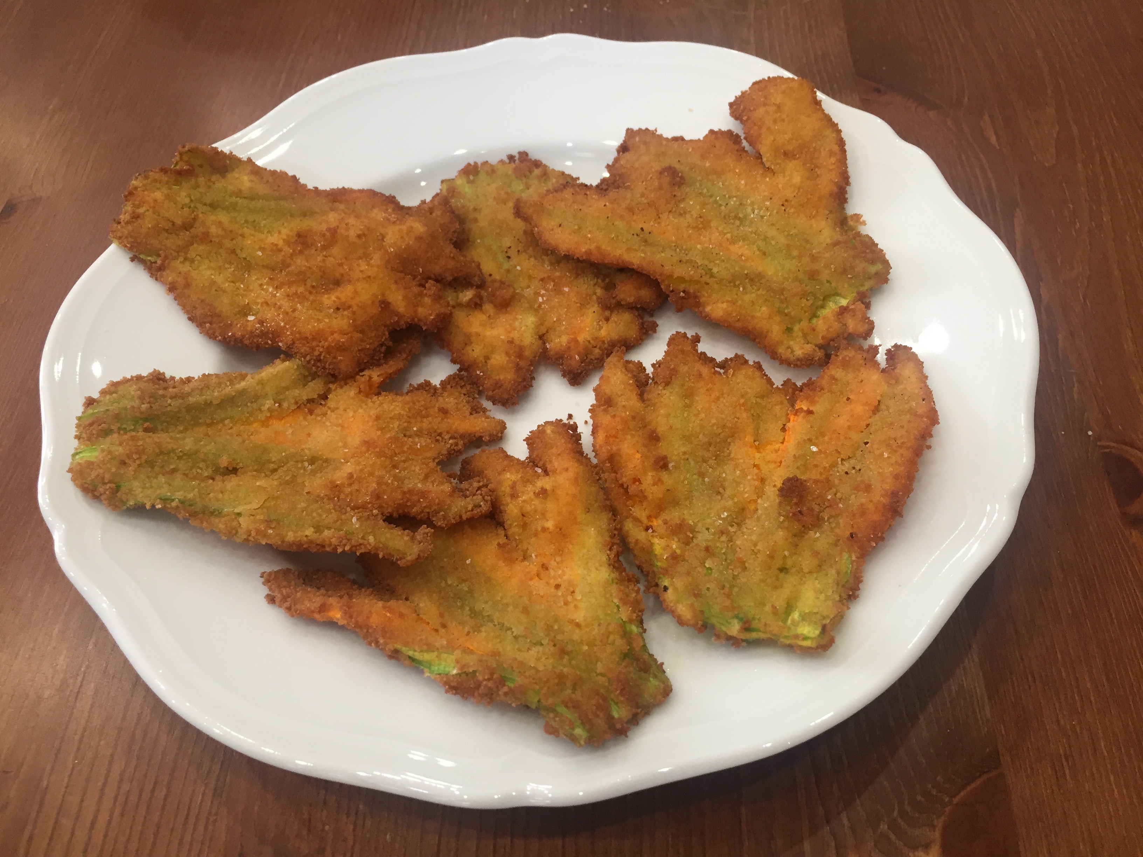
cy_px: 428
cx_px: 572
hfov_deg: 61.7
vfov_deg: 48.2
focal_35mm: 29
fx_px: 958
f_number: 2.2
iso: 100
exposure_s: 1/33
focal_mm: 4.15
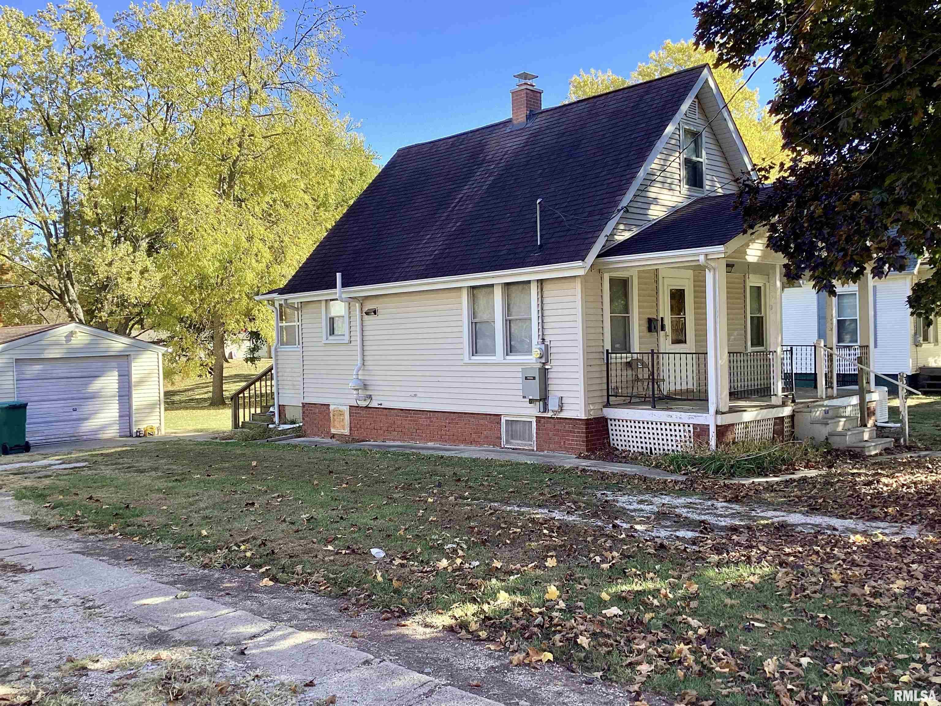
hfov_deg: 58.4
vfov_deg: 45.4
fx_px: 843
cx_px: 470
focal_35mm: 31
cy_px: 353
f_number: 2.4
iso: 25
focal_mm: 3.3
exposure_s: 1/166
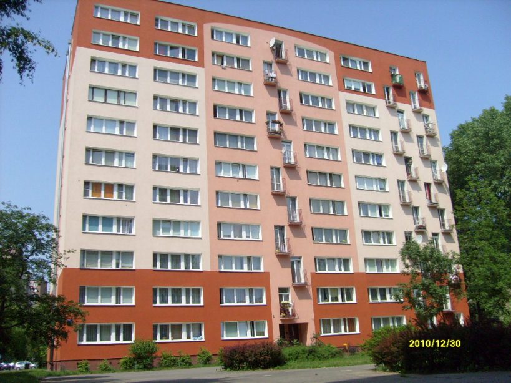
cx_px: 256
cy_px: 192
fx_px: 517
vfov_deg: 40.7
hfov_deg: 52.6
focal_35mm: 35
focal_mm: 5.8
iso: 80
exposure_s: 1/350
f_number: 7.1
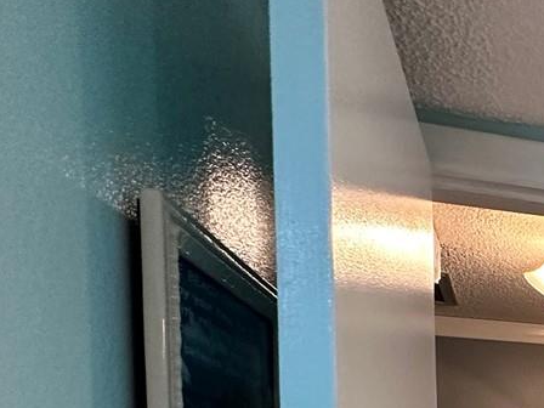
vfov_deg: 24.5
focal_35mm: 50
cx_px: 833
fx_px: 786
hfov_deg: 26.5
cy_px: 560
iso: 320
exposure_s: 1/120
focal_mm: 2.22
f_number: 2.2
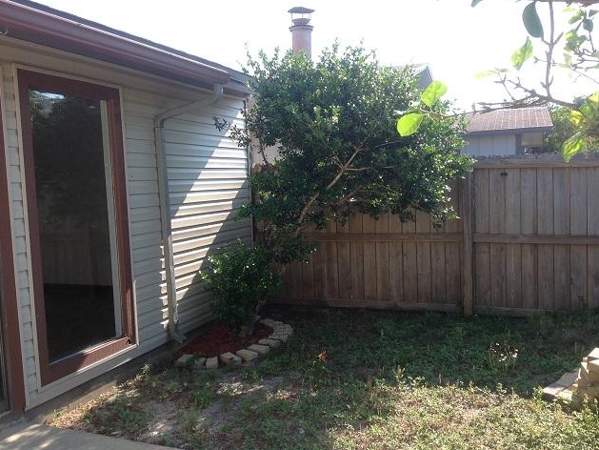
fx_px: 623
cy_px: 224
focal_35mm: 36
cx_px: 292
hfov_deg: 51.3
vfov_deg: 39.7
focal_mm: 4.28
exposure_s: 1/458
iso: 50
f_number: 2.4
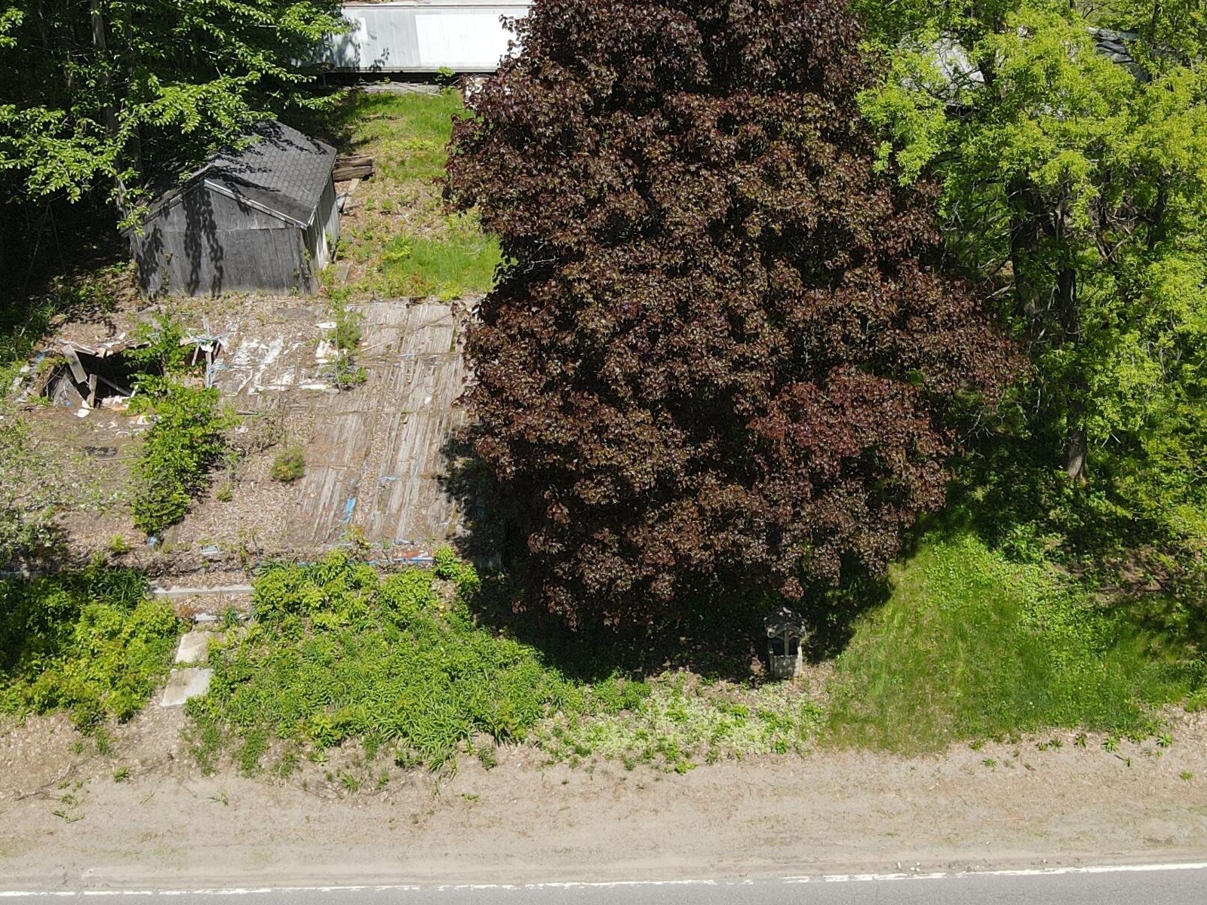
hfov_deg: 41.8
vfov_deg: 32.1
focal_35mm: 45
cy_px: 354
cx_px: 743
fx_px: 1569
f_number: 2.8
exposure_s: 1/500
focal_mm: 4.5
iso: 100
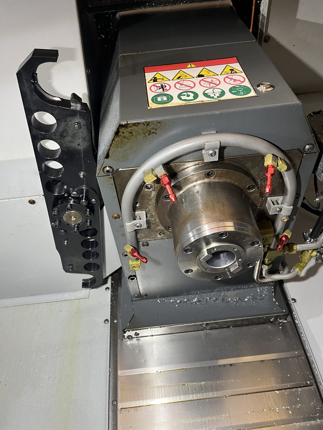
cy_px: 215
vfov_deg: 67.3
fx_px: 323
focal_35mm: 26
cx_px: 162
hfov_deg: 53.1
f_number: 1.6
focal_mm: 5.1
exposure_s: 1/60
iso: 200
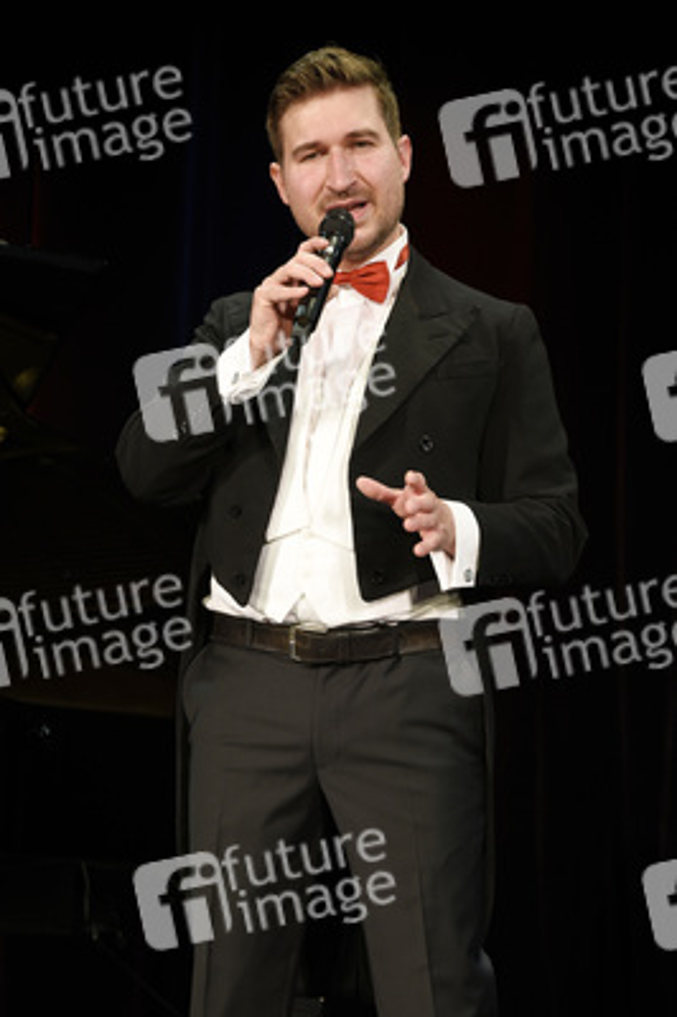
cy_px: 508
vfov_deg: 28.9
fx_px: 1978
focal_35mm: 70
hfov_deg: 19.4
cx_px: 338
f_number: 6.3
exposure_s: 1/60
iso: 800
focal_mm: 70
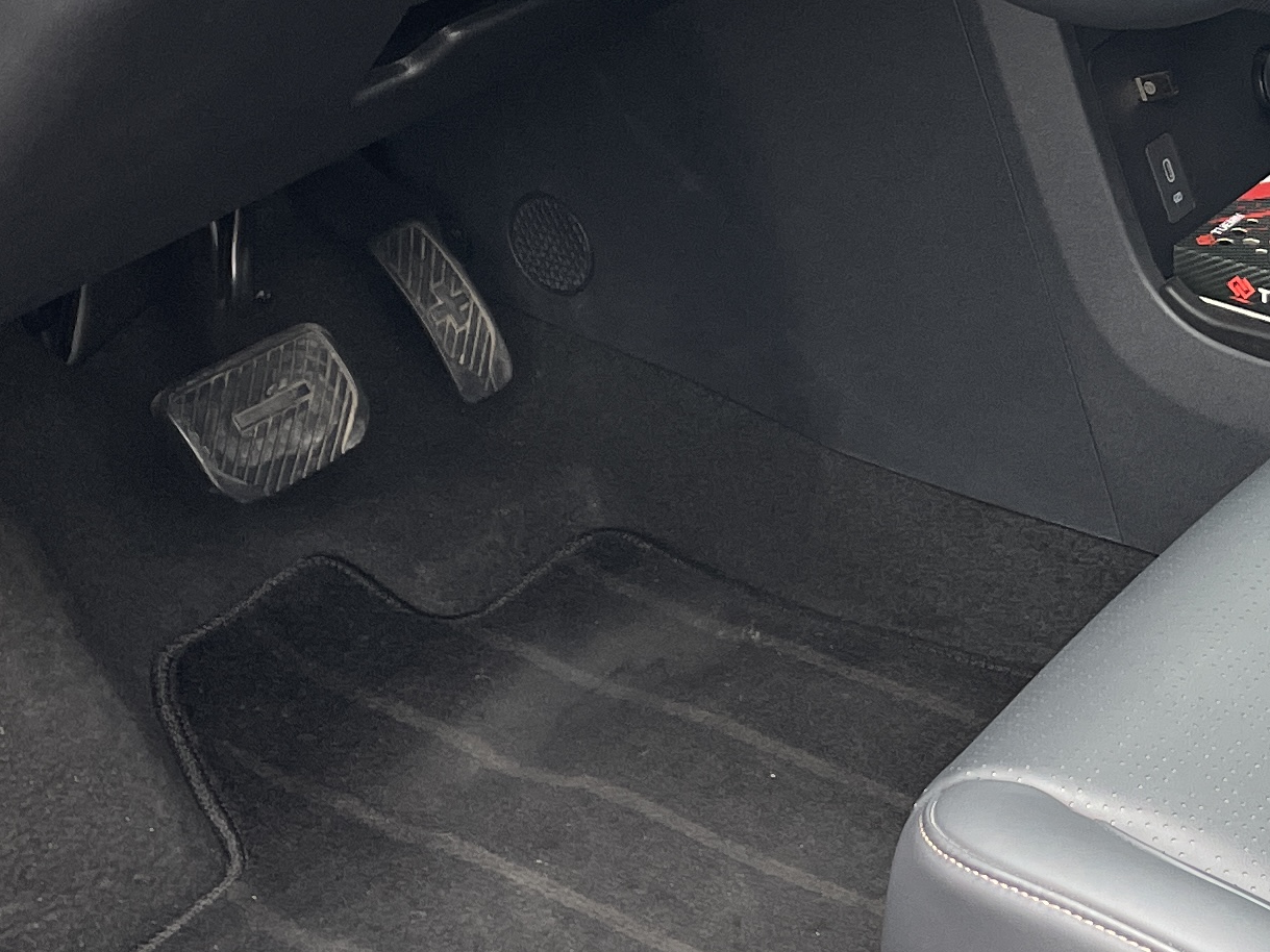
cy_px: 107
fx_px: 3155
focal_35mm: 86
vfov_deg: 16.9
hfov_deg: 22.2
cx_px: 1163
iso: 125
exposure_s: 1/121
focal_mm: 4.2
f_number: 1.6
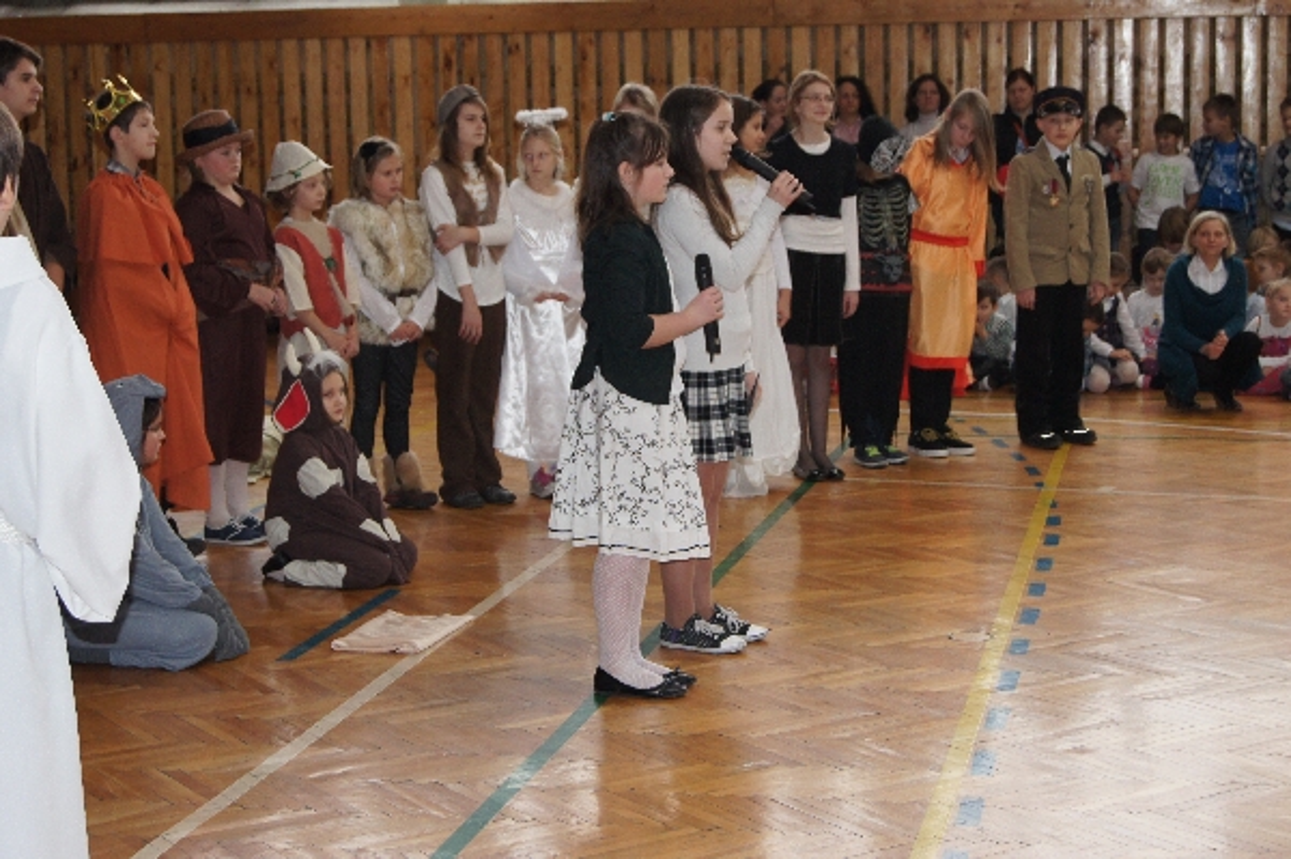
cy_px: 430
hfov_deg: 29.9
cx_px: 646
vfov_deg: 20.1
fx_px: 2419
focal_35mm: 68
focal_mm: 45
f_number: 5.6
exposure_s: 1/60
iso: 800
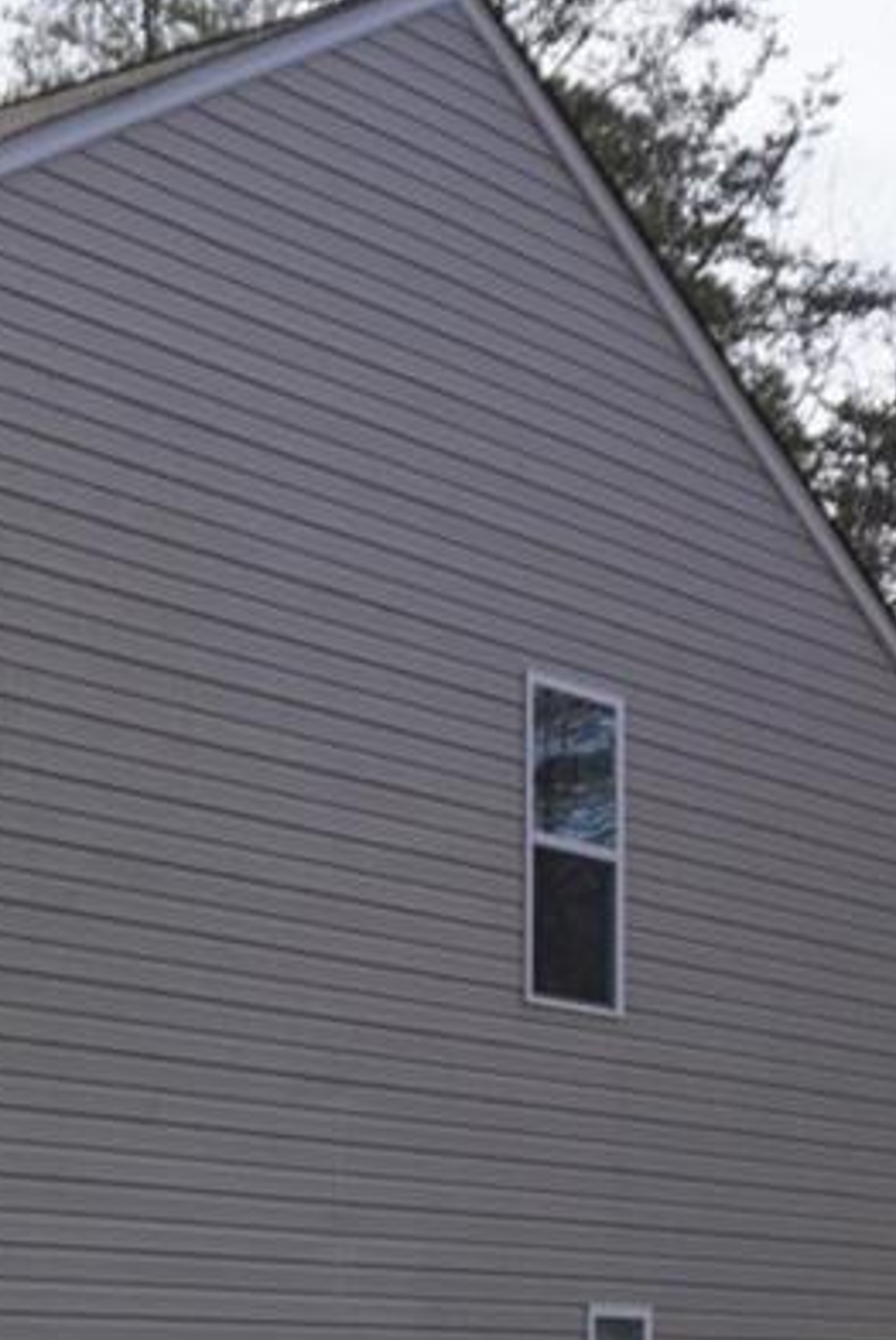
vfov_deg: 21.0
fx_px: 3503
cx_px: -513
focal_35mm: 94
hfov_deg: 13.6
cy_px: 1326
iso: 100
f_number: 4.5
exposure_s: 1/500
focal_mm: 16
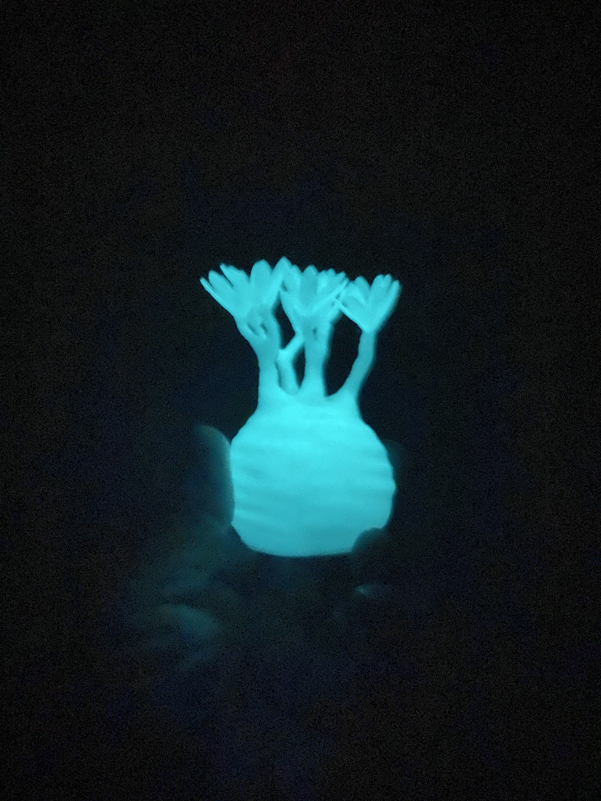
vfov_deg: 67.3
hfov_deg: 53.1
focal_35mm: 26
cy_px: 400
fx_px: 602
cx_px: 300
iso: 4000
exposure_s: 1.1
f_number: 1.8
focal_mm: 4.25
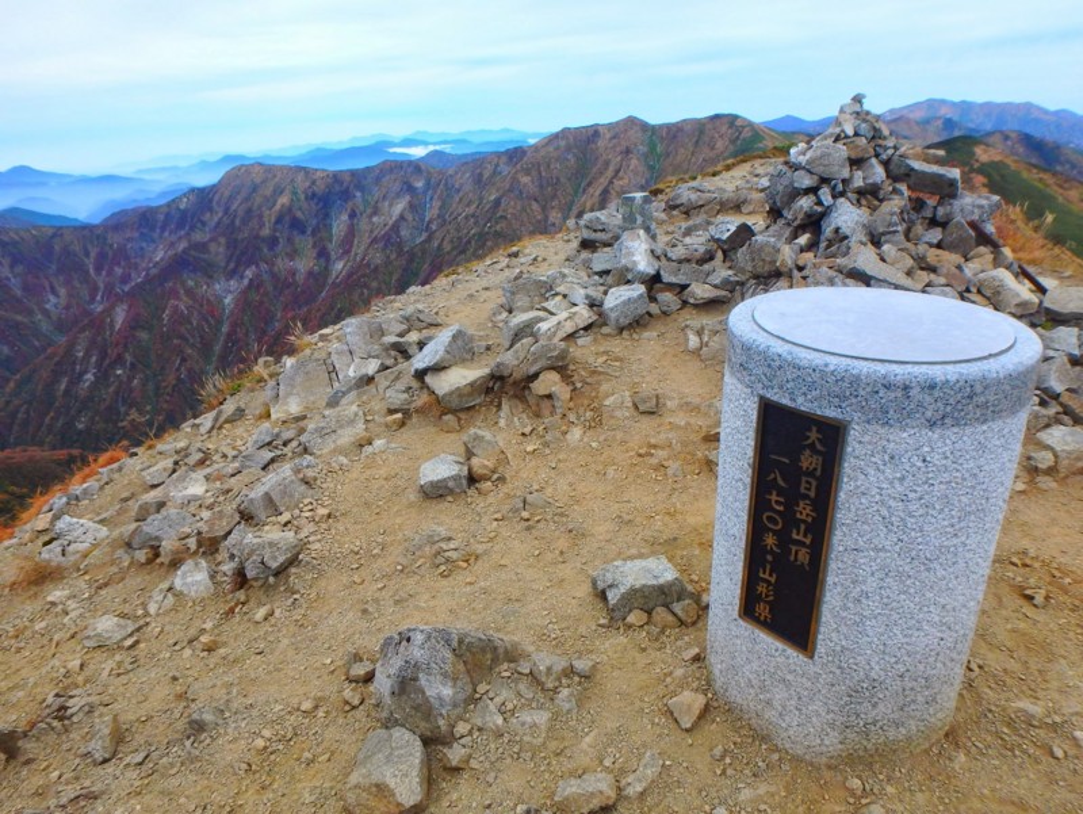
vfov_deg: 63.5
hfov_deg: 79.0
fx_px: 657
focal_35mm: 21
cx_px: 542
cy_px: 407
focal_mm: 3.7
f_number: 3.5
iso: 125
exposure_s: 1/400
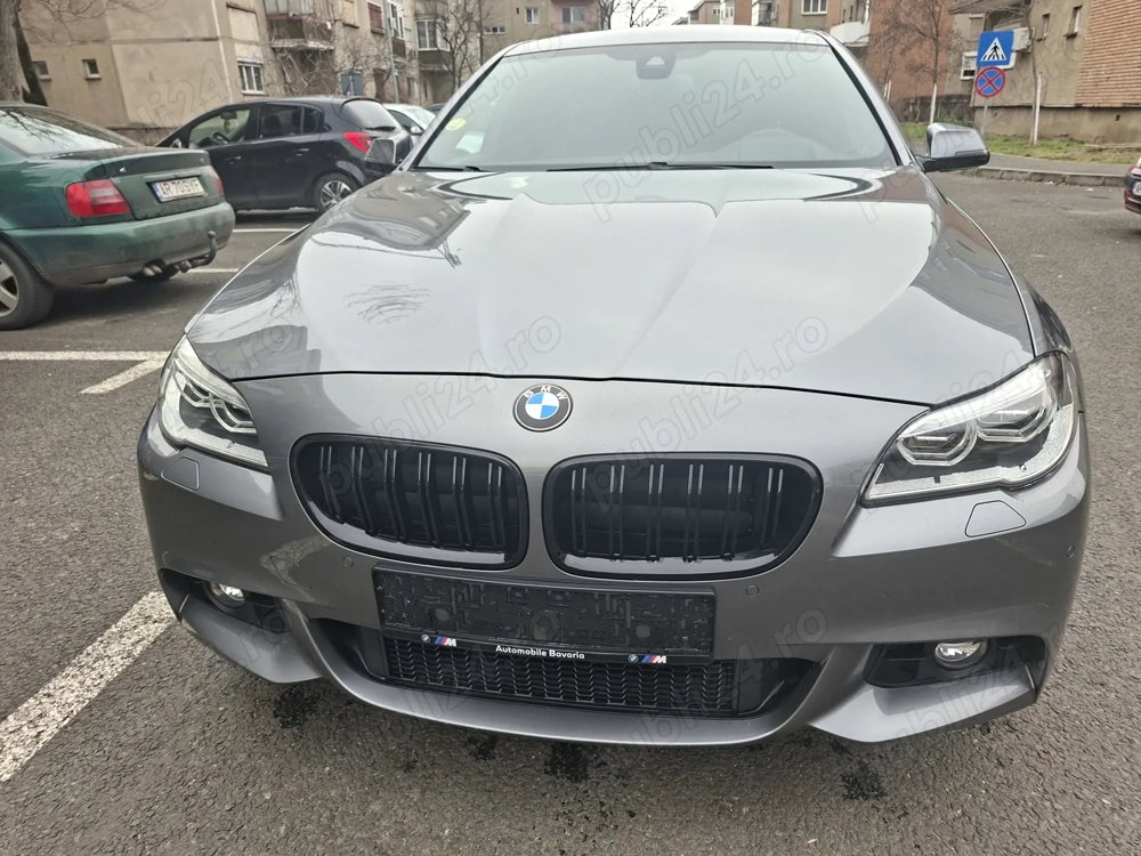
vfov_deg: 58.9
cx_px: 570
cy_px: 428
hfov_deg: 73.9
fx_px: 758
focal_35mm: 23
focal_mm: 5.54
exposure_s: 1/336
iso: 50
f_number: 1.8
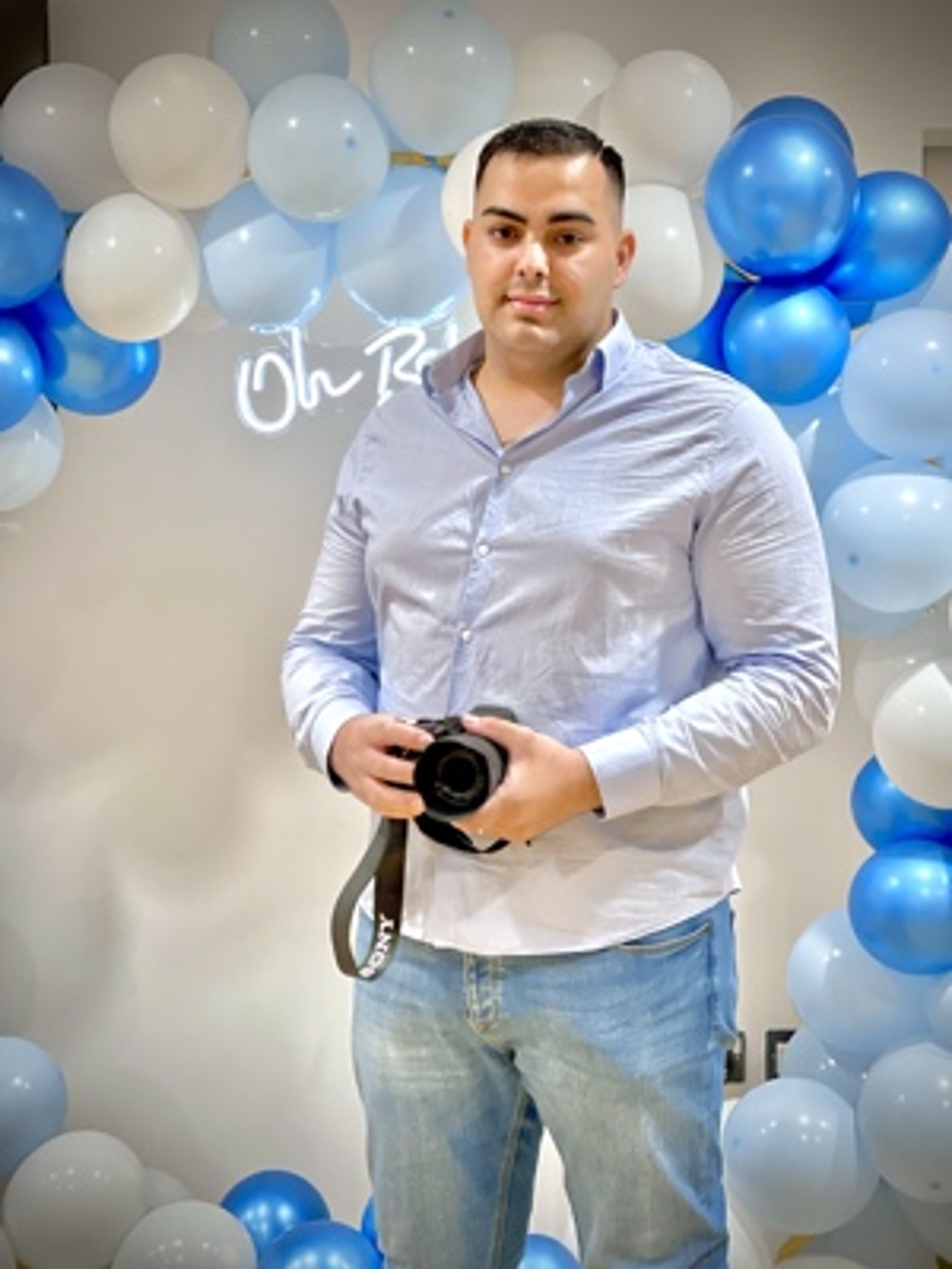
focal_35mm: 64
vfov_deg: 30.3
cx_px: 476
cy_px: 634
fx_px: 2347
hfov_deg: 22.9
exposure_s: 1/100
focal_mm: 7.5
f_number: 2.2
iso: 250
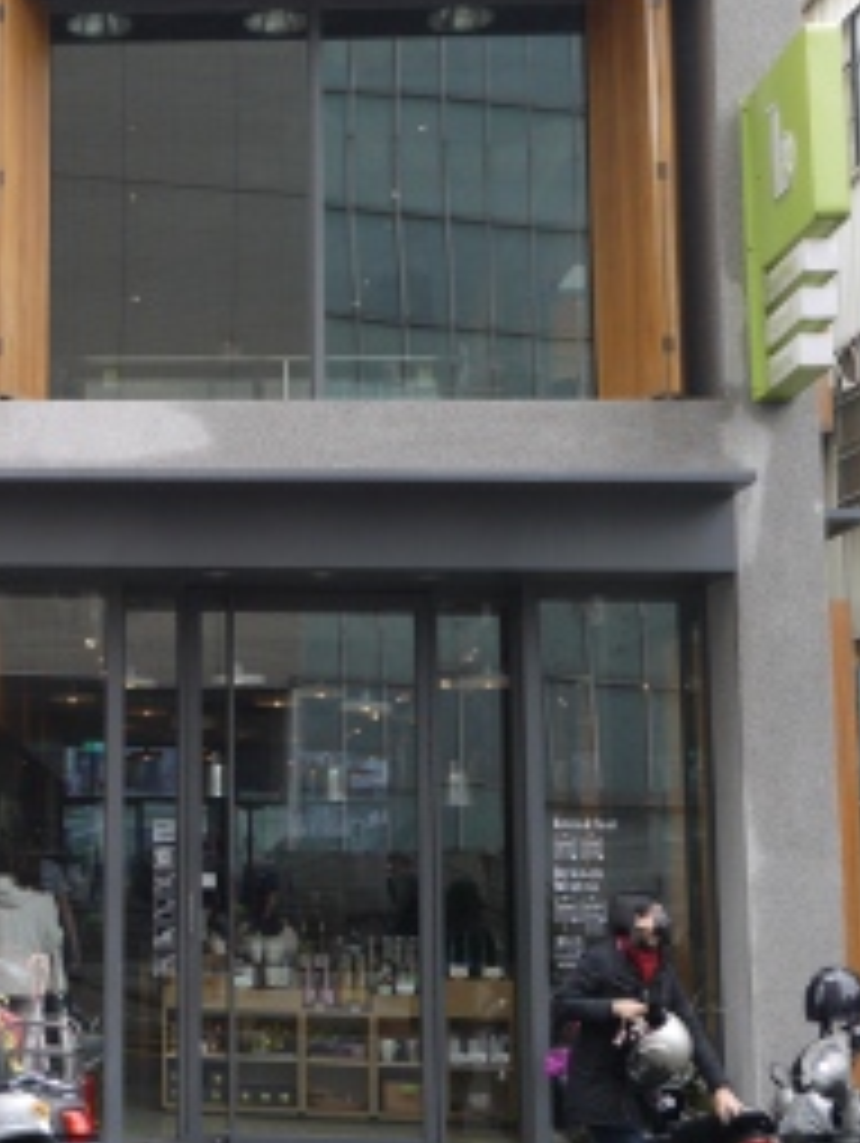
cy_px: 490
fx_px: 2216
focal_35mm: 67
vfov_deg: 28.9
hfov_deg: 20.8
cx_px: -122
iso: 160
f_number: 5
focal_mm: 19
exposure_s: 1/125
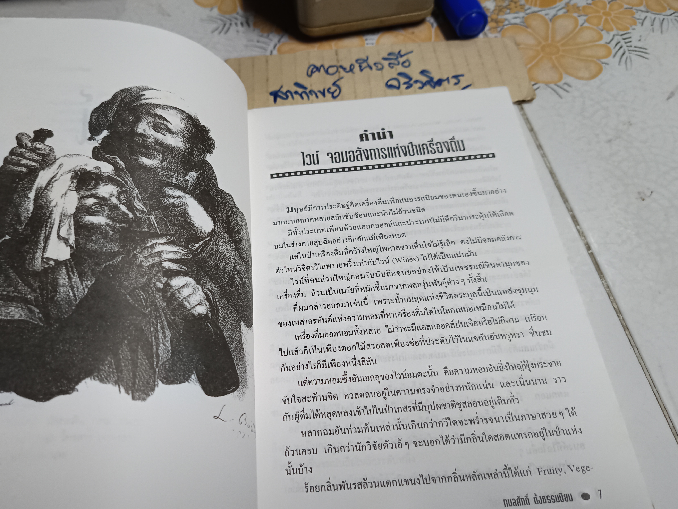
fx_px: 568
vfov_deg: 48.2
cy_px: 272
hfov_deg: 61.5
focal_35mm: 29
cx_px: 298
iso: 1235
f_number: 1.7
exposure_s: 1/50
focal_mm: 5.31
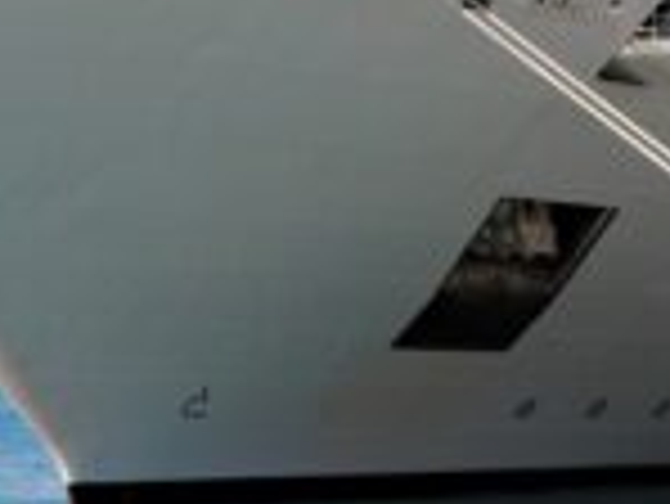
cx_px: 355
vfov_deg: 14.5
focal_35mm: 100
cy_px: -27
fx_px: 1937
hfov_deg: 19.6
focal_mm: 5.6
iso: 125
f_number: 6.5
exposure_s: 1/500
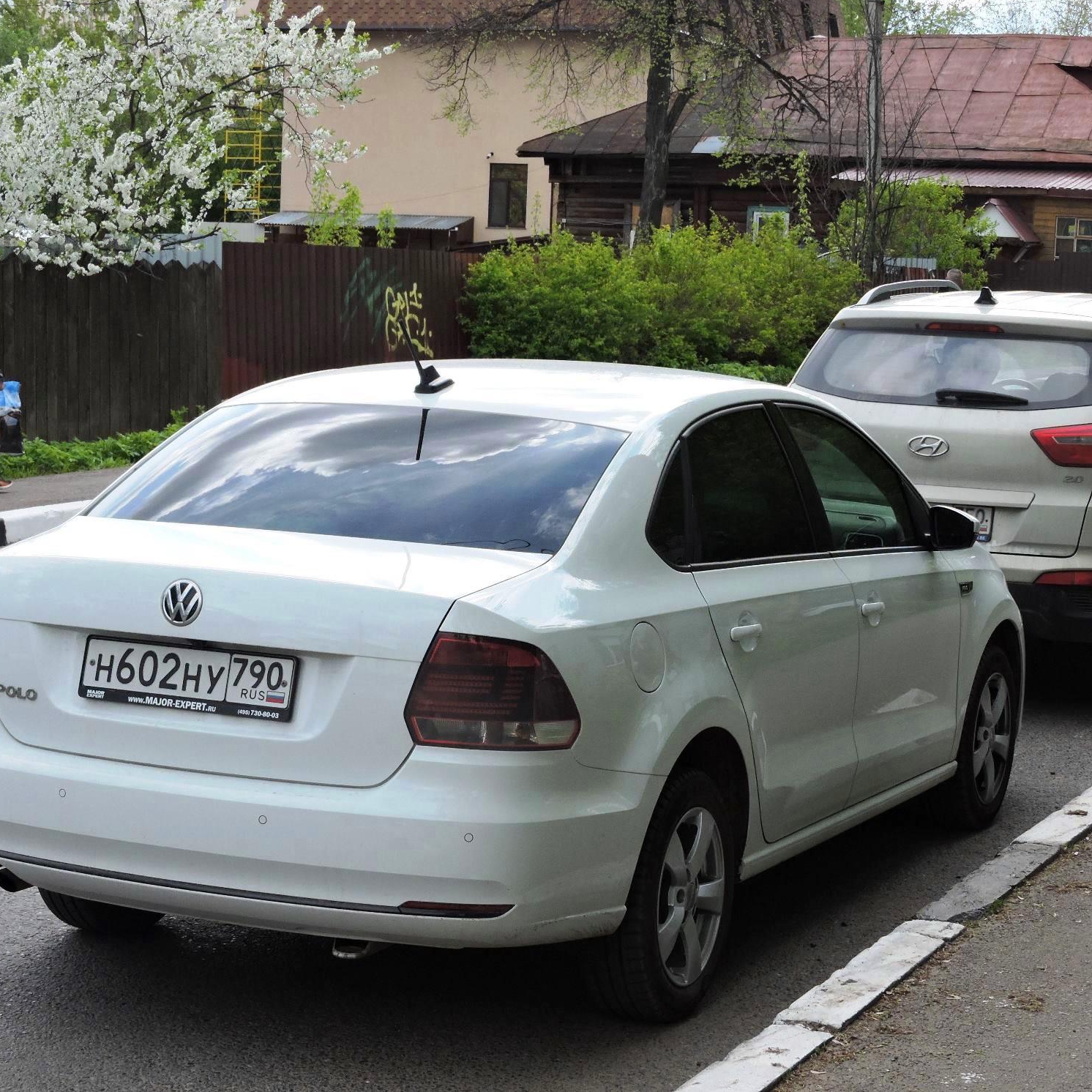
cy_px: 544
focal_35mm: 77
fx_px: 2748
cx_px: 535
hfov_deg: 22.5
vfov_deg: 22.5
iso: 100
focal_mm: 11.6
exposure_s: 1/400
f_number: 4.2
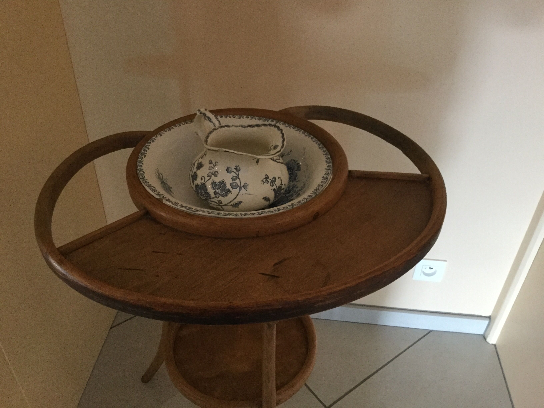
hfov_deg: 58.4
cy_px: 204
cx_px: 272
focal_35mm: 31
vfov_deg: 45.4
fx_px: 487
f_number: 2.4
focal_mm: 3.3
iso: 250
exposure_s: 1/33
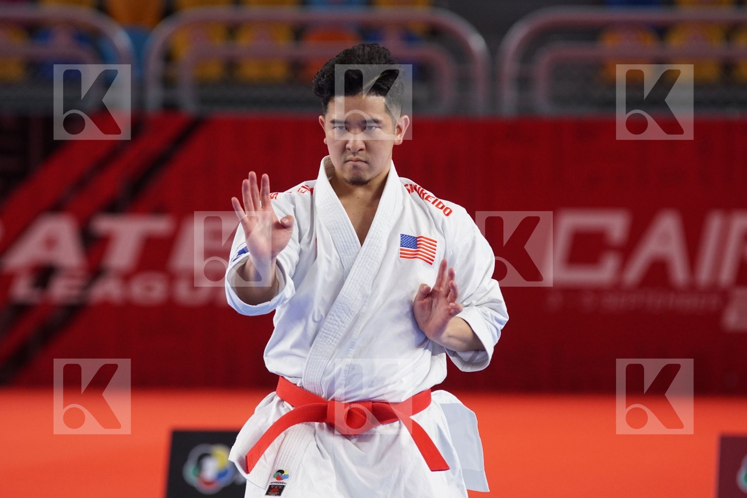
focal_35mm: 300
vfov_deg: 4.6
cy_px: 249
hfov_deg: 6.9
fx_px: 6225
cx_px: 374
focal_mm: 200
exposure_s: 1/400
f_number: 3.2
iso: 800
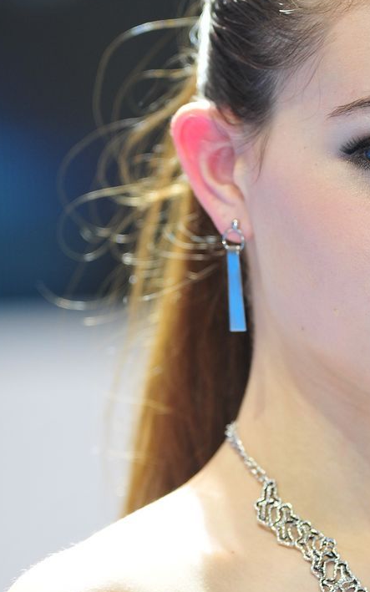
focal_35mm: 552
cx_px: 444
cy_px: 390
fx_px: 8908
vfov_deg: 3.8
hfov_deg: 2.4
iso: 200
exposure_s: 1/200
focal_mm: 200
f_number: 2
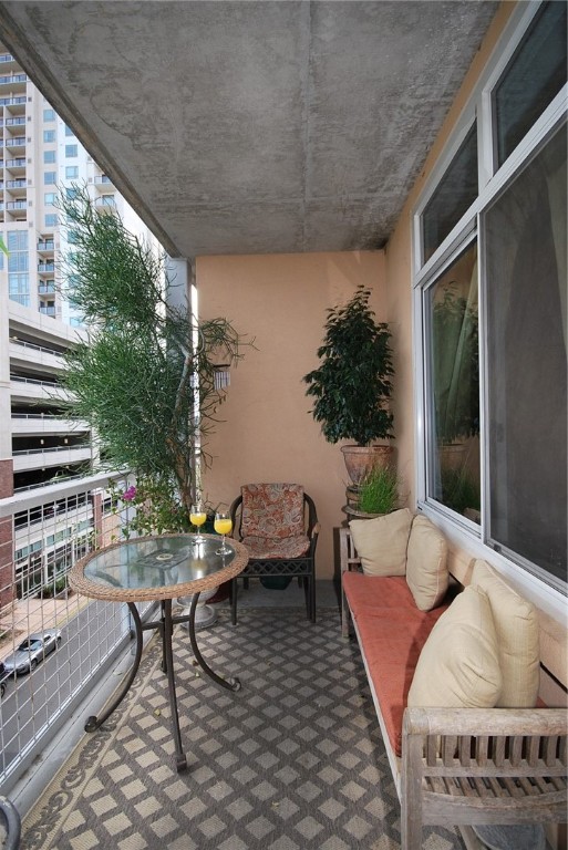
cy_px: 425
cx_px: 284
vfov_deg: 100.4
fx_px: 354
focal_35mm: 15
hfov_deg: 77.4
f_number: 5
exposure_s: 1/100
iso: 200
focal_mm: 10
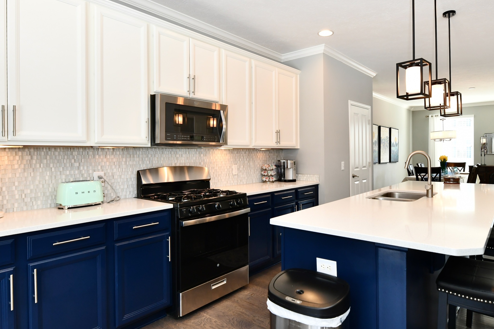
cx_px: 285
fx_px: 288
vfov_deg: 59.5
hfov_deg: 80.6
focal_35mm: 21
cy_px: 162
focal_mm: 14
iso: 640
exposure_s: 1/60
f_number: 6.3
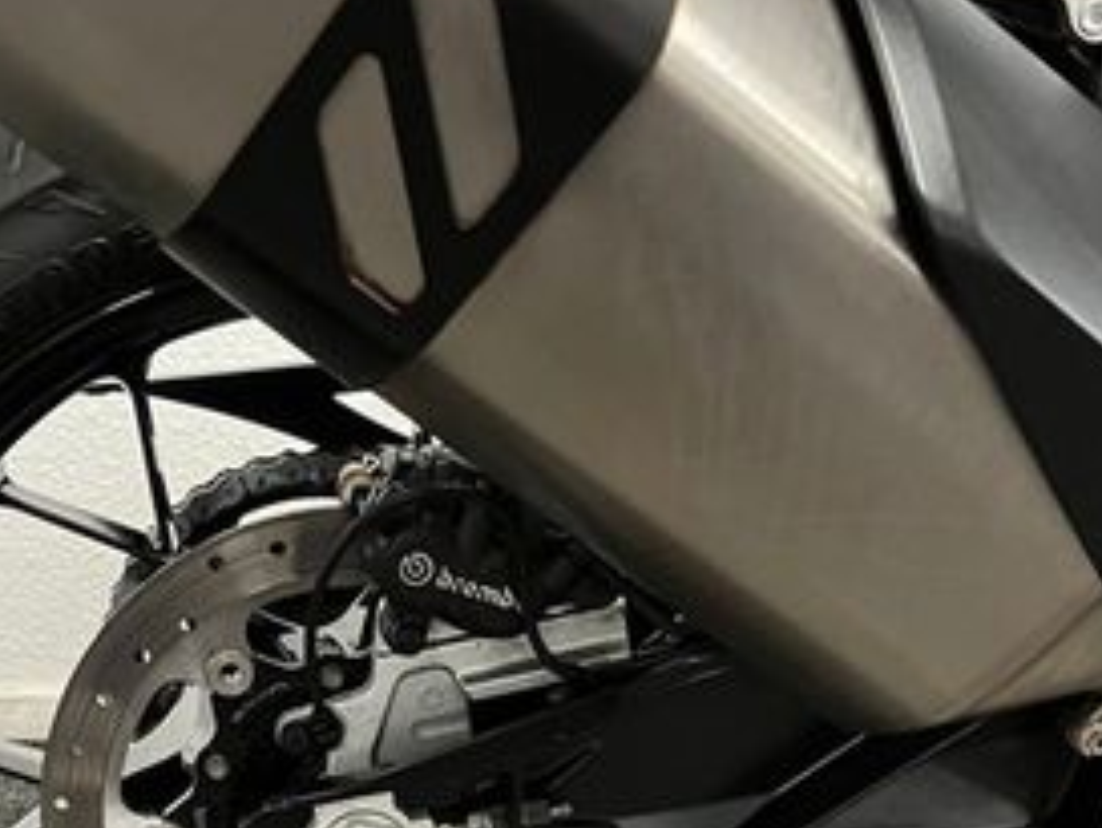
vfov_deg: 23.2
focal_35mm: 61
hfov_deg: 31.4
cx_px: 347
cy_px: 792
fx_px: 1943
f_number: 1.6
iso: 400
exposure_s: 1/33
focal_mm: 5.1
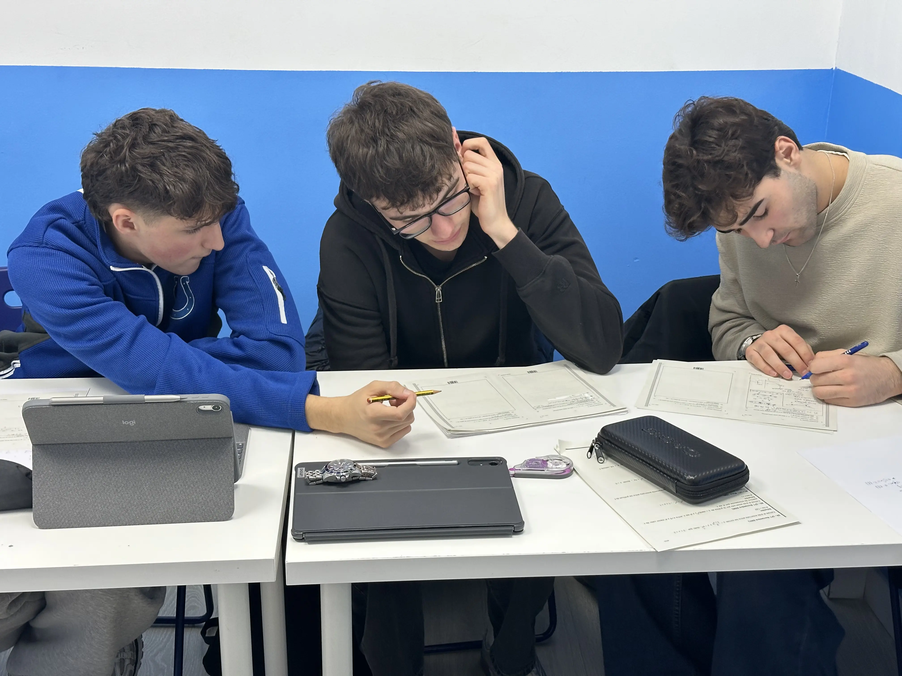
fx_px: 1251
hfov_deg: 39.7
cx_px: 451
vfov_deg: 30.3
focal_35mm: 48
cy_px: 338
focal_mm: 6.86
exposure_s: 1/50
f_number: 1.78
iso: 100
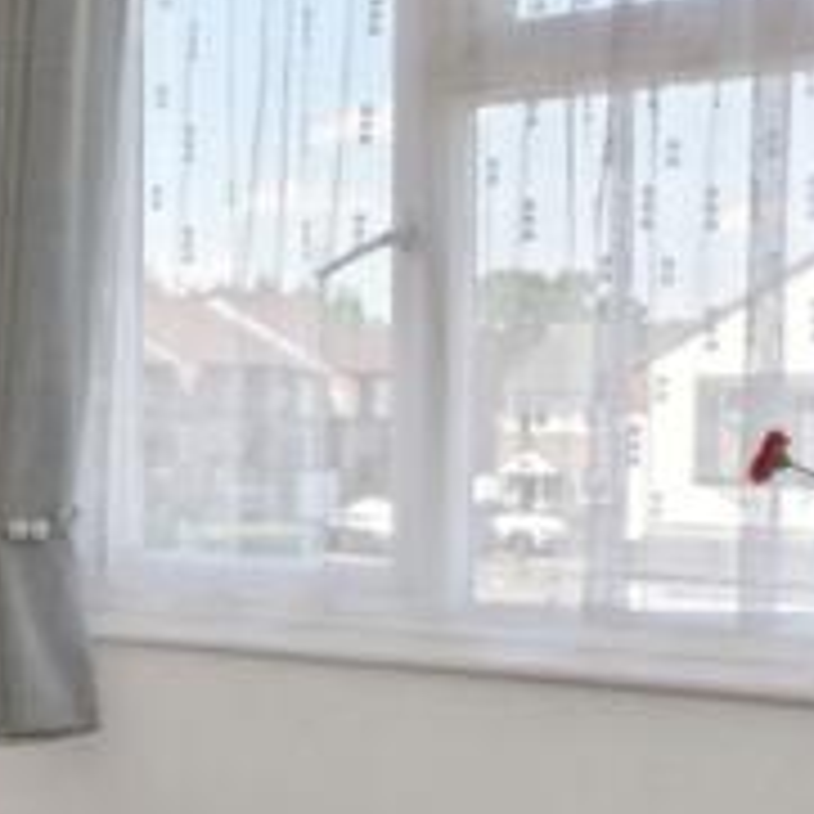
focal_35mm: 72
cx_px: -576
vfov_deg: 24.0
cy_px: 349
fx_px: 1916
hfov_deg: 19.2
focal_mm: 10
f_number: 22
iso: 1000
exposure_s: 1/60
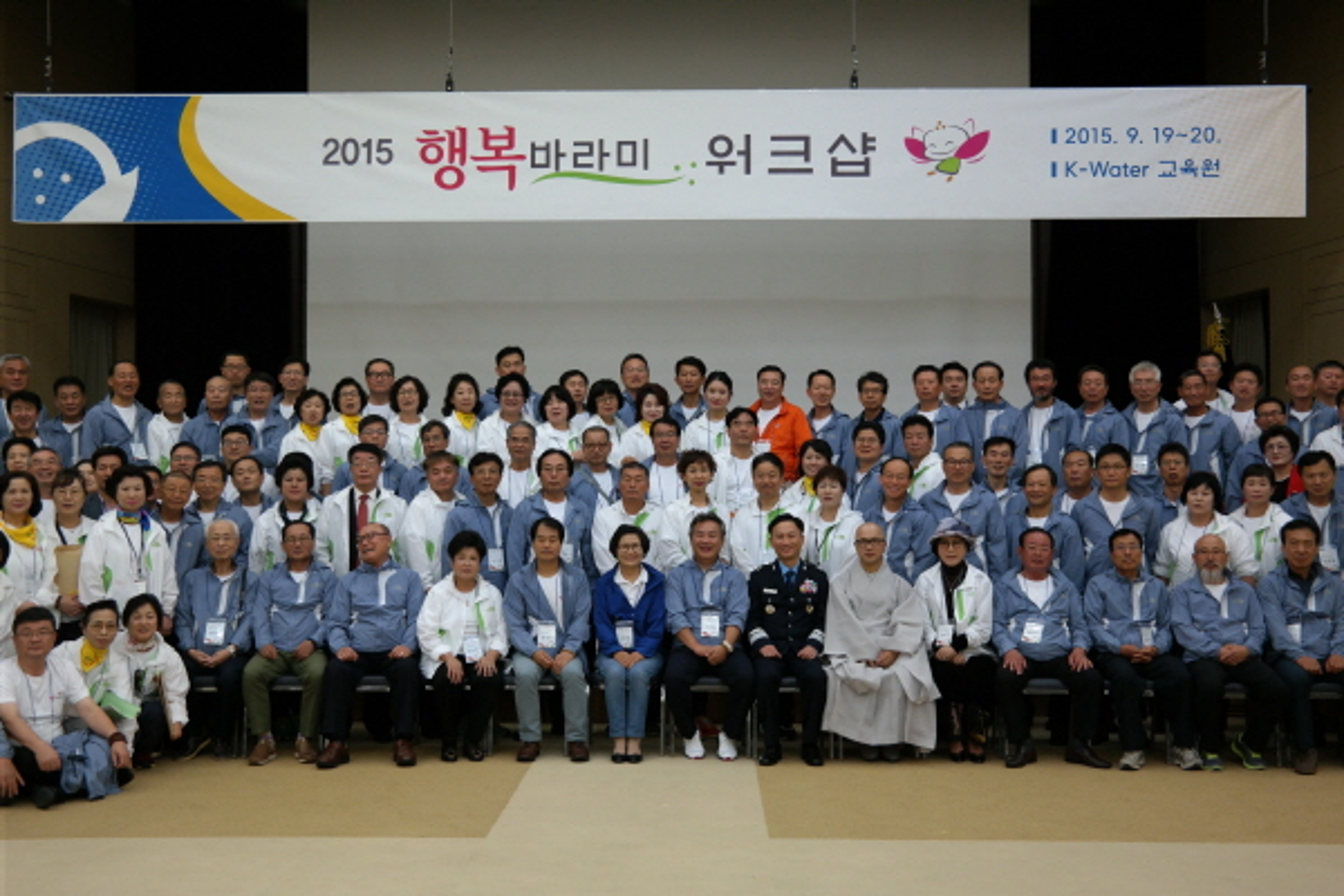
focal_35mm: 41
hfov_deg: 47.4
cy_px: 448
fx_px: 1531
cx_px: 672
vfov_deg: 32.6
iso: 800
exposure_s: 1/50
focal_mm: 27
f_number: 4
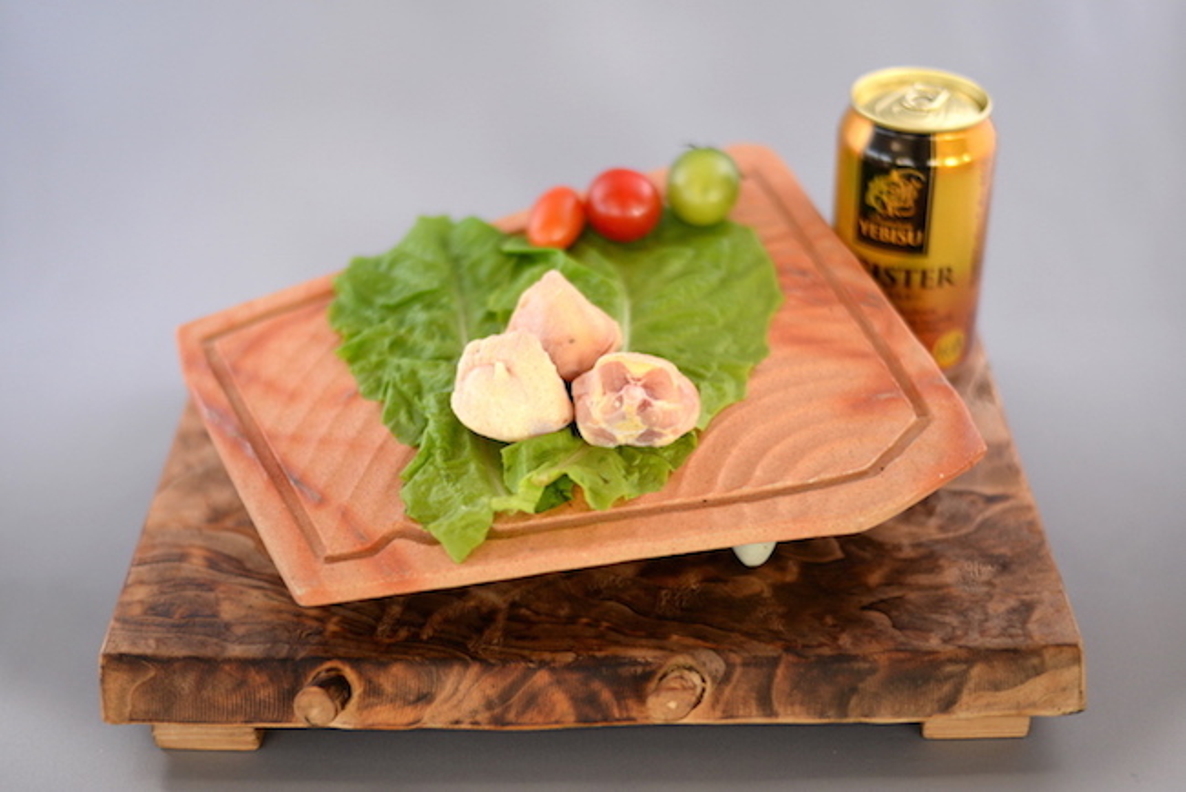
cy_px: 396
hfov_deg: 39.6
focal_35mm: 50
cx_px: 593
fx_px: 1648
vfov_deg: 27.0
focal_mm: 50
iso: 1000
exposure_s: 1/2000
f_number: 1.8
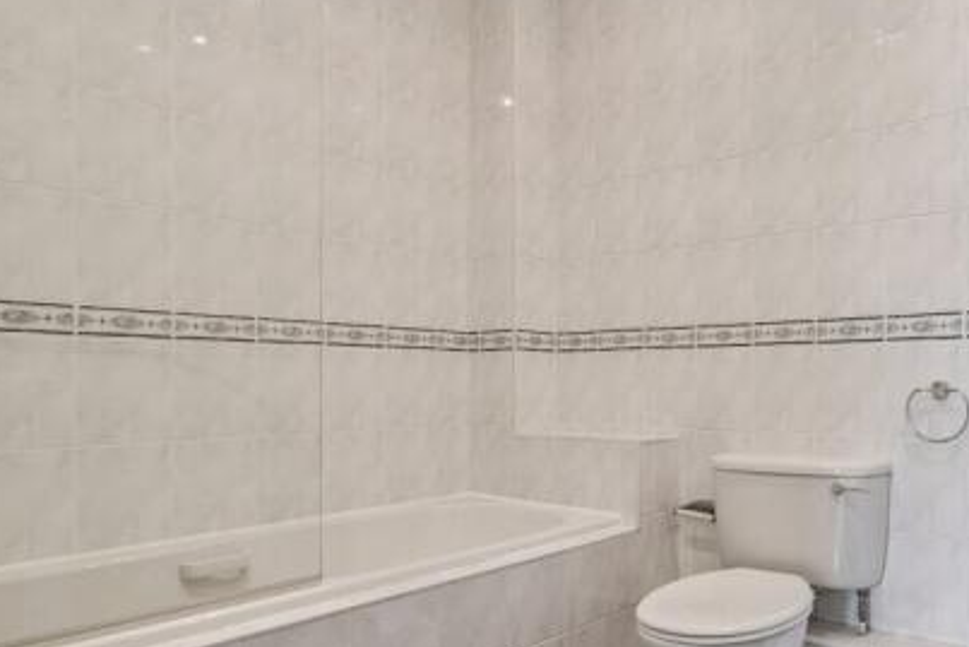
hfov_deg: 67.2
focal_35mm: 26
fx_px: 700
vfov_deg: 49.4
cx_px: 658
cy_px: 379
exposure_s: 1/25
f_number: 5.6
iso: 640
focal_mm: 16
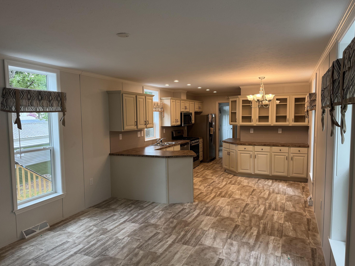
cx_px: 180
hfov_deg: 69.4
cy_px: 135
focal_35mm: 25
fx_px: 256
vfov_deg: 54.9
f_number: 1.78
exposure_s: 1/120
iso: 160
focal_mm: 6.76
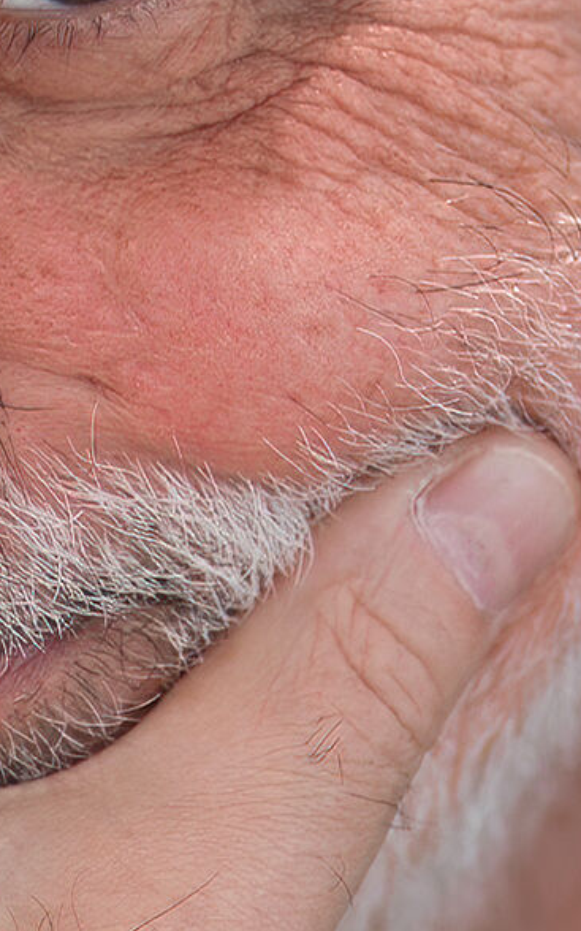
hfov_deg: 6.3
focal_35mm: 208
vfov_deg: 10.1
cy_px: 363
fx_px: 5275
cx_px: -11
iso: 100
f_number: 1.4
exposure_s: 1/40
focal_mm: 50
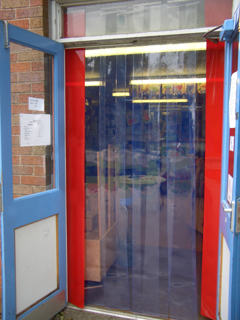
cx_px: 120
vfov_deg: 52.6
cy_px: 160
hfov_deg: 40.7
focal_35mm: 35
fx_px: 324
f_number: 2.6
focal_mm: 5.8
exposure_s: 1/100
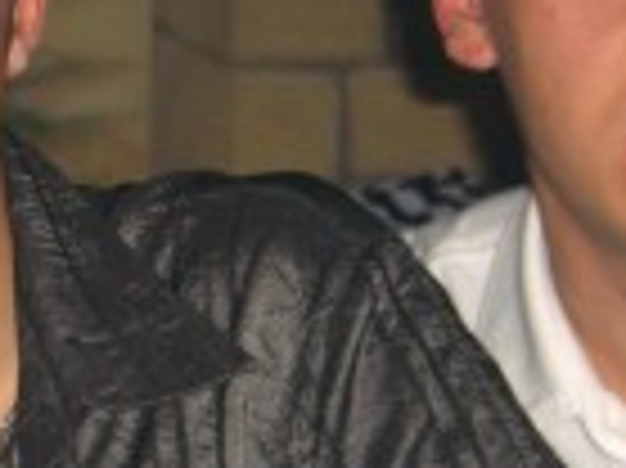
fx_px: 2963
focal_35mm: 164
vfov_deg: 9.0
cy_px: 324
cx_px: 27
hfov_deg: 12.0
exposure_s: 1/60
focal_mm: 7.9
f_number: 2.8
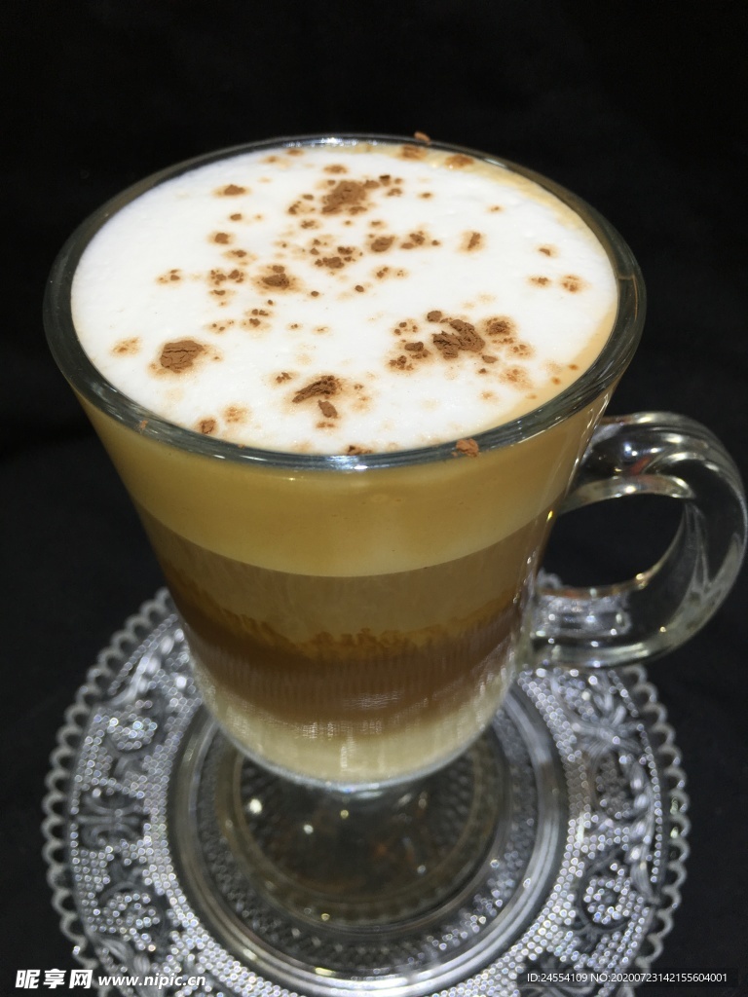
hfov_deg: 48.2
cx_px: 374
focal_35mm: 29
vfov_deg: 61.7
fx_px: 836
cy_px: 498
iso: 32
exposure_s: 1/100
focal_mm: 4.15
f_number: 2.2
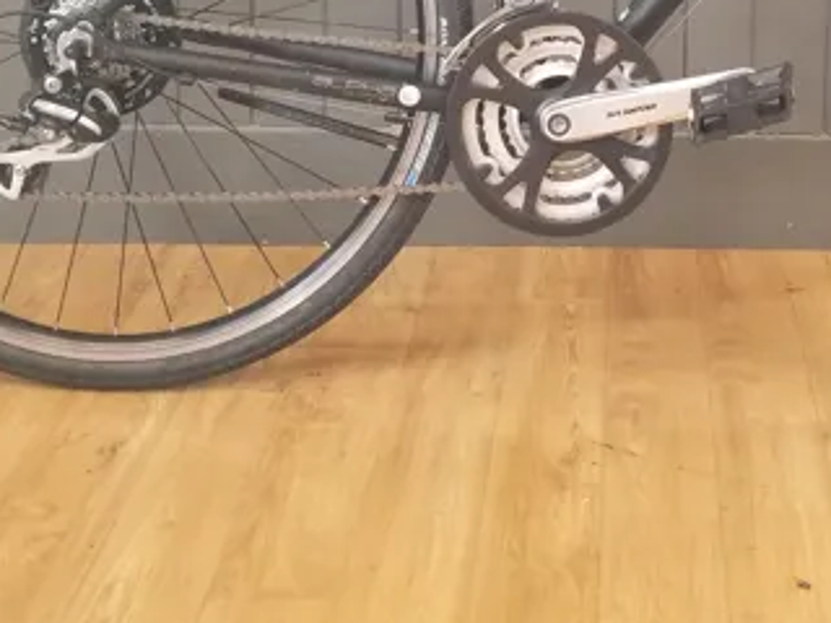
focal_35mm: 65
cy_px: -151
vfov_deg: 20.9
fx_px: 1560
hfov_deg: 29.0
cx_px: 686
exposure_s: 1/30
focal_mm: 4.25
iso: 160
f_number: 1.7
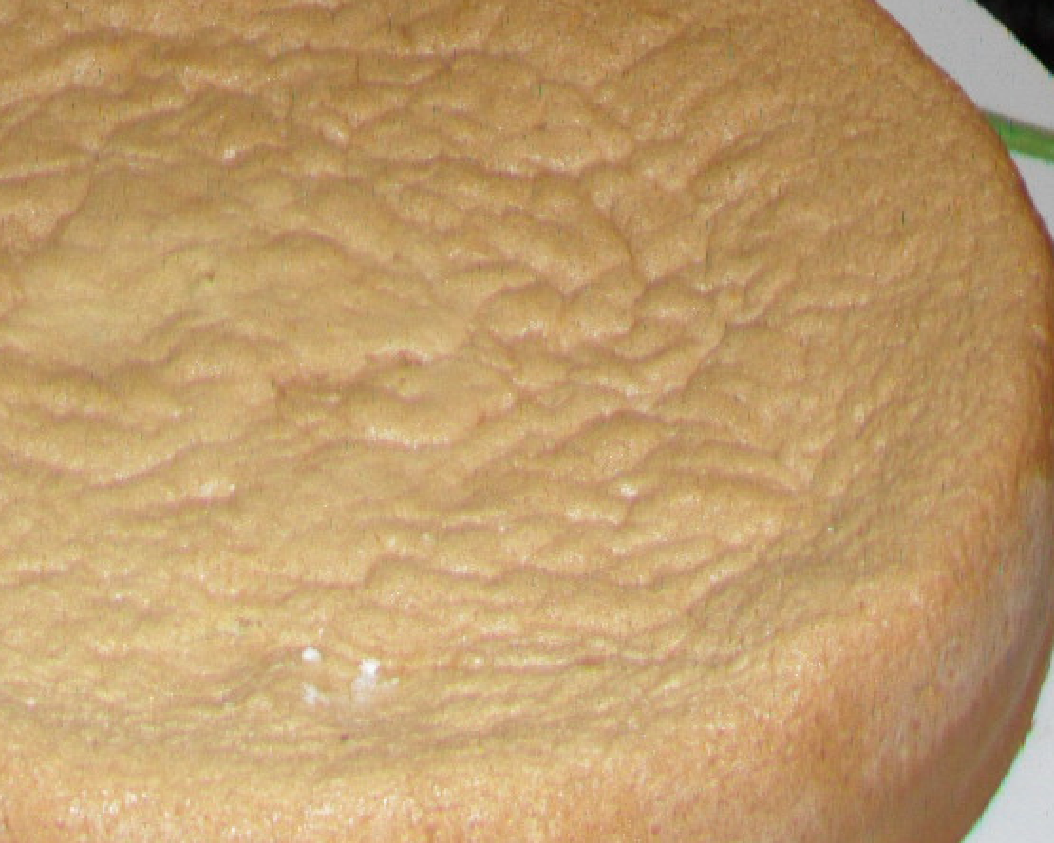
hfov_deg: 29.6
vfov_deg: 24.2
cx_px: 281
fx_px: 1965
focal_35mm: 63
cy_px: 454
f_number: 3.2
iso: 200
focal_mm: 6.3
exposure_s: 1/45
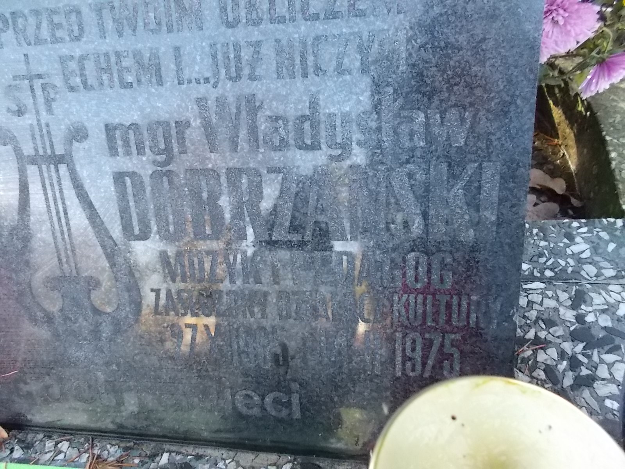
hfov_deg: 67.3
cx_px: 312
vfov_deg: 53.1
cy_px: 234
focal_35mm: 26
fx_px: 469
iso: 400
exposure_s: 1/100
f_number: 3.2
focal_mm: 4.6
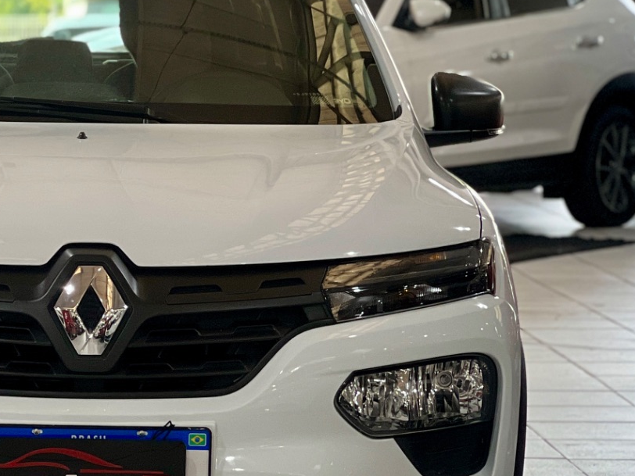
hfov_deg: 10.8
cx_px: 76
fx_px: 3339
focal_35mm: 182
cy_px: 277
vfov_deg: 8.2
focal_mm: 9
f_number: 2.8
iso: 125
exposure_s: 1/40
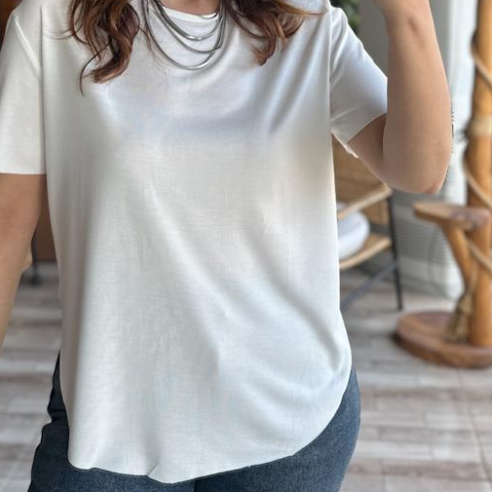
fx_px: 691
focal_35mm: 43
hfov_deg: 39.1
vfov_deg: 36.8
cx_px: 208
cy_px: 53
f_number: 1.8
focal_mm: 6.86
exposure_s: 1/120
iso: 64
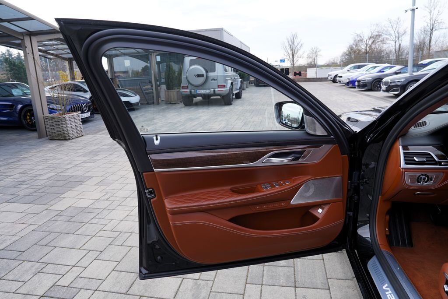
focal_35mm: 24
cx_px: 224
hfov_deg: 73.7
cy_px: 150
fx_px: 299
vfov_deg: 53.1
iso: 100
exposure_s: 1/125
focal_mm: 24
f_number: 5.6
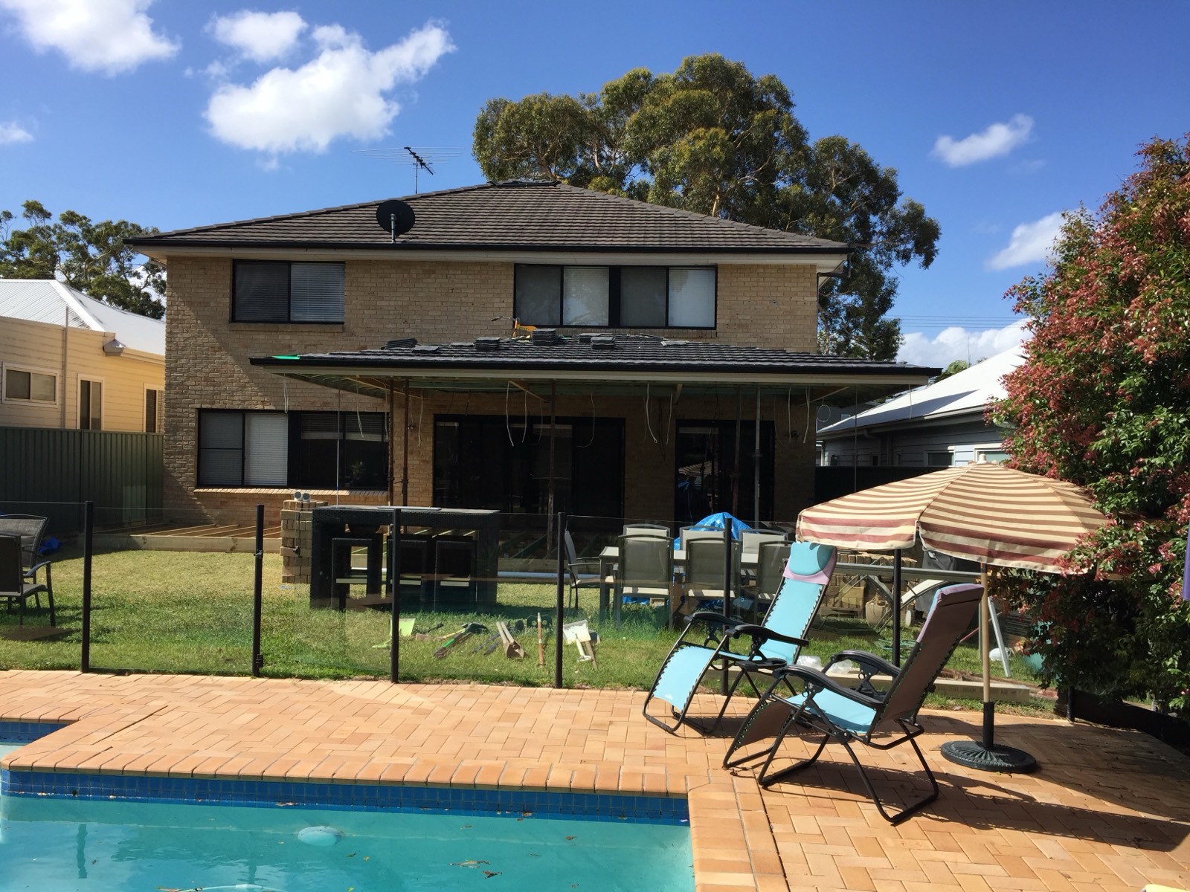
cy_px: 446
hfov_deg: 61.7
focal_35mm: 29
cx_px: 595
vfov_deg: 48.2
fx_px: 997
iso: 32
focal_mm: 4.15
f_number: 2.2
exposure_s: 1/1799
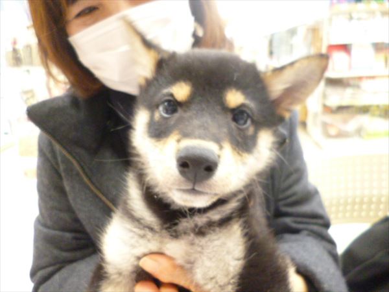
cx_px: 194
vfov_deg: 56.8
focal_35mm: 24
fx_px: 270
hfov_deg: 71.6
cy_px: 146
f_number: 2.5
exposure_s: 1/20
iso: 800
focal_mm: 4.3
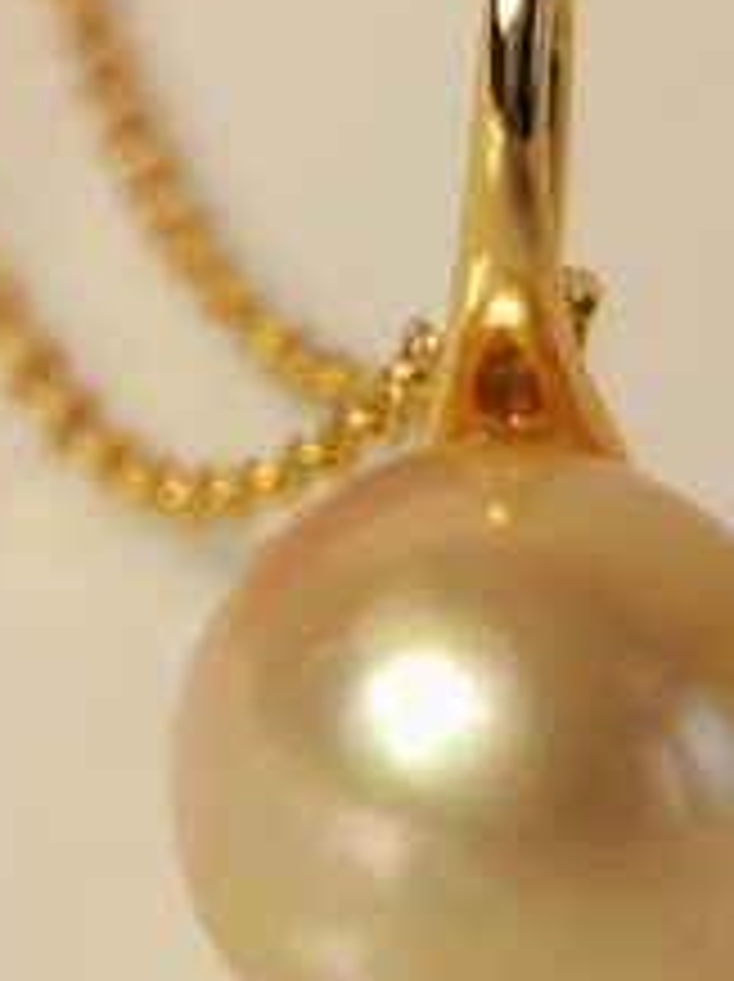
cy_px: 230
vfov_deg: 7.9
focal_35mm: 250
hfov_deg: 5.9
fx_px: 7082
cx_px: 500
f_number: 1.95
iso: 50
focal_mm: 5.52
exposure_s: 1/100
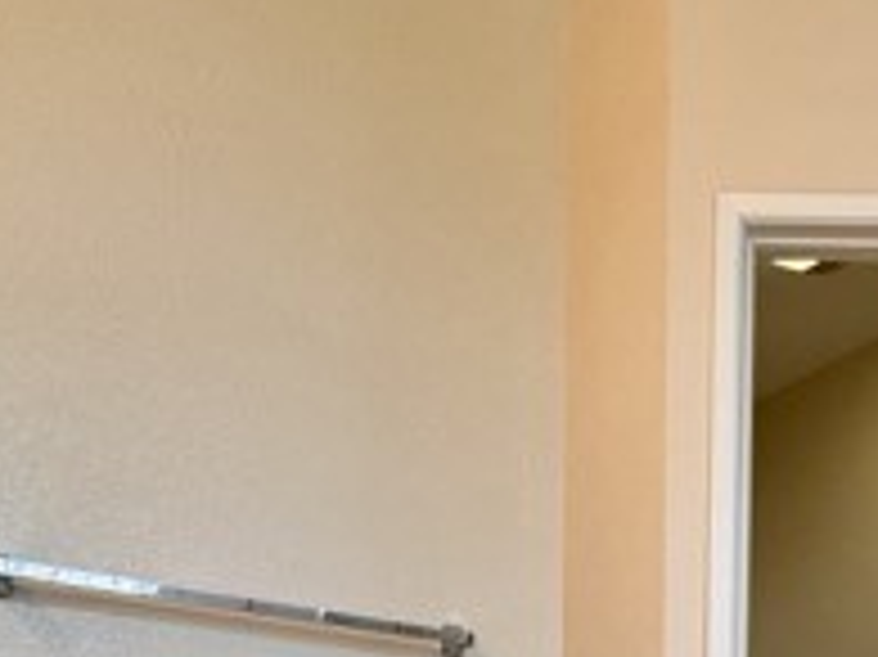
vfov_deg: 26.1
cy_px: 886
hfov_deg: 35.6
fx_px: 1166
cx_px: 950
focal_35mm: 46
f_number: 2.2
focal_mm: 2.22
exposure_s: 1/120
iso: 160
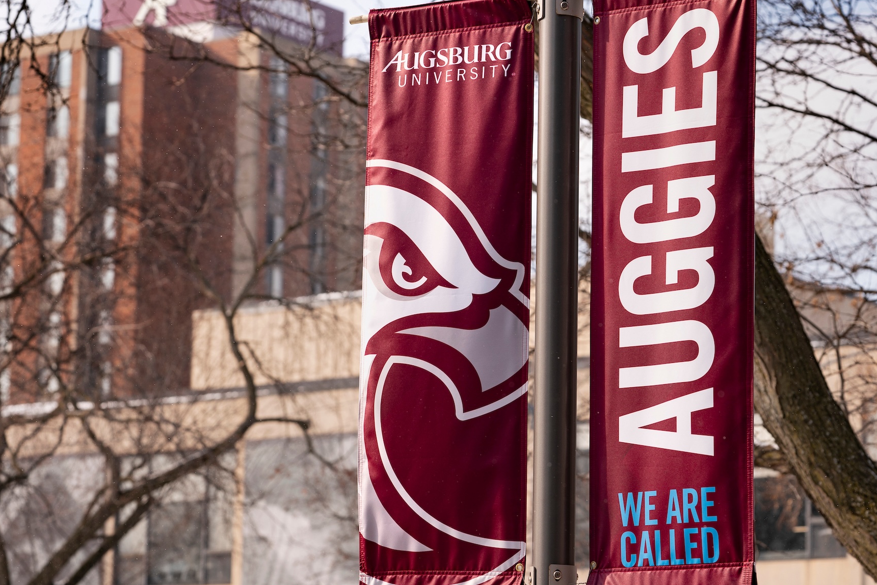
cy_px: 313
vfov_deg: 10.7
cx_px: 447
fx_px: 3119
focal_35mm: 128
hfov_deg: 16.0
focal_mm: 102
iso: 100
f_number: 5.6
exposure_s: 1/400
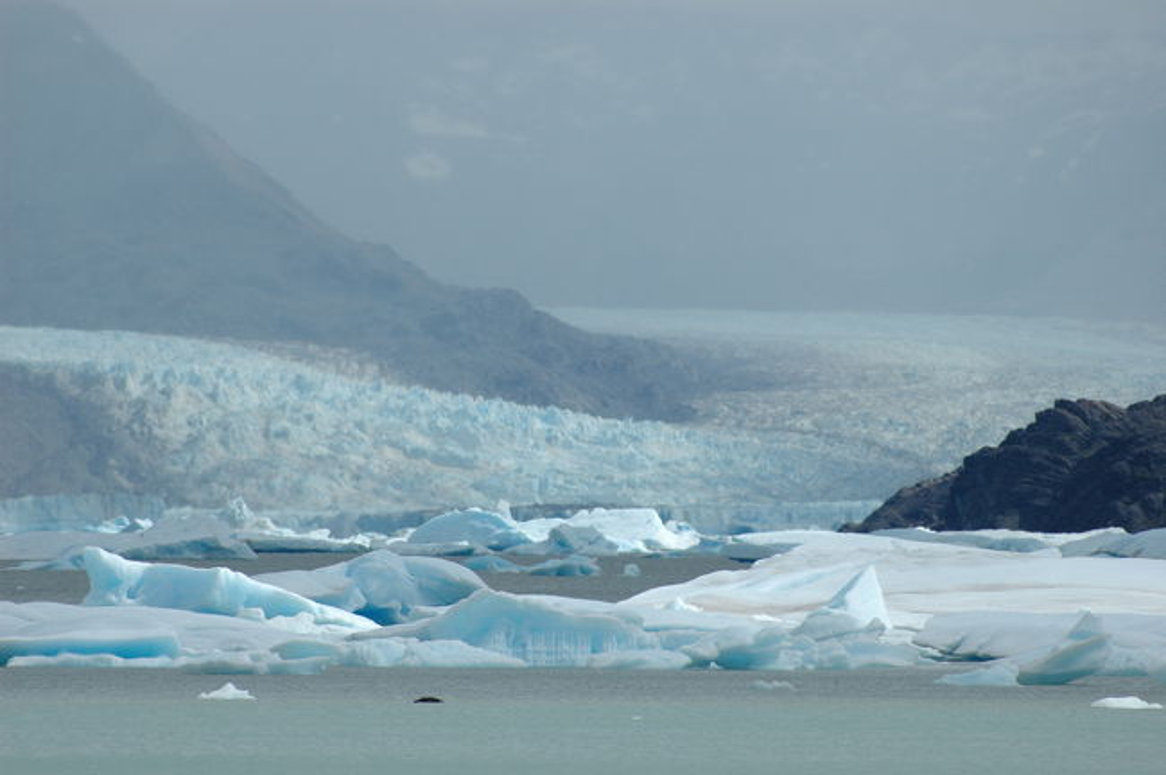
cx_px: 583
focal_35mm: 450
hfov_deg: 4.6
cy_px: 388
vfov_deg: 3.0
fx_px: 14560
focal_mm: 300
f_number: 8
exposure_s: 1/3200
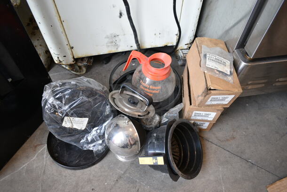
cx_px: 144
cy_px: 96
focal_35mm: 27
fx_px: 215
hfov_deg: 67.3
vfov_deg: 48.0
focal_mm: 18
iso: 280
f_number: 3.5
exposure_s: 1/30
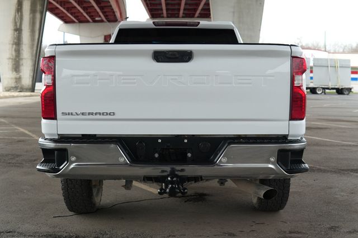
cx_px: 179
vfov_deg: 29.8
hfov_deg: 43.6
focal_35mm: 45
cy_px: 119
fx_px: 447
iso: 400
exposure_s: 1/60
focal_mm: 30
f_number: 4
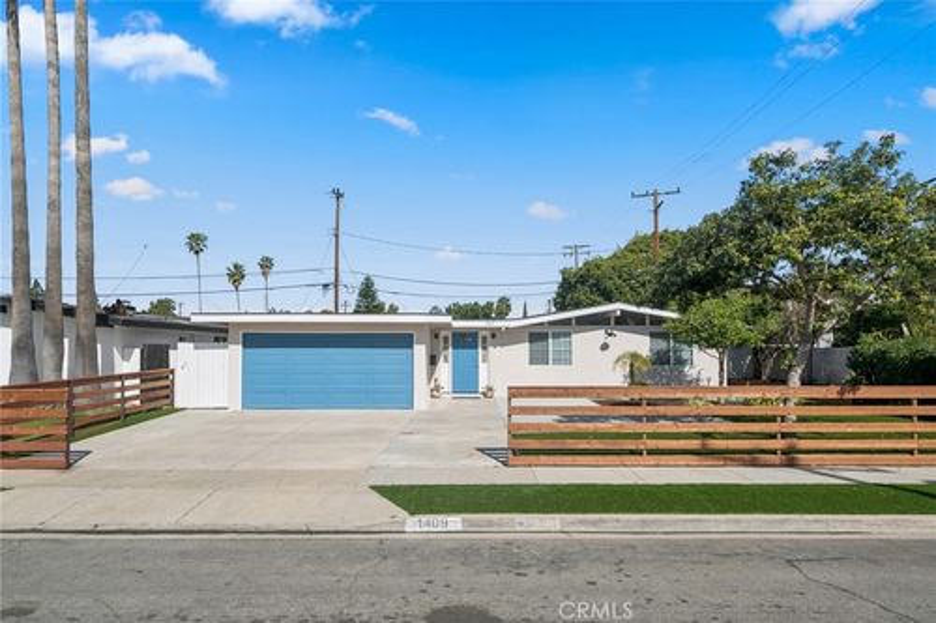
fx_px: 624
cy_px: 312
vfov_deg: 53.1
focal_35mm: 24
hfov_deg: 73.8
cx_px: 468
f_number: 8
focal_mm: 24
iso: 100
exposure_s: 1/500
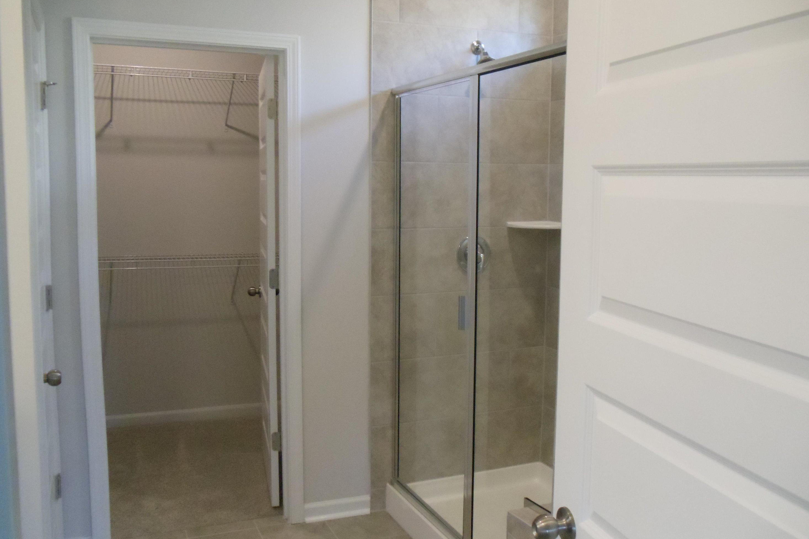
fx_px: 1079
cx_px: 402
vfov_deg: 28.1
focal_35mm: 48
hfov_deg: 41.1
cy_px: 266
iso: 800
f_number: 3.5
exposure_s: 1/80
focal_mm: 6
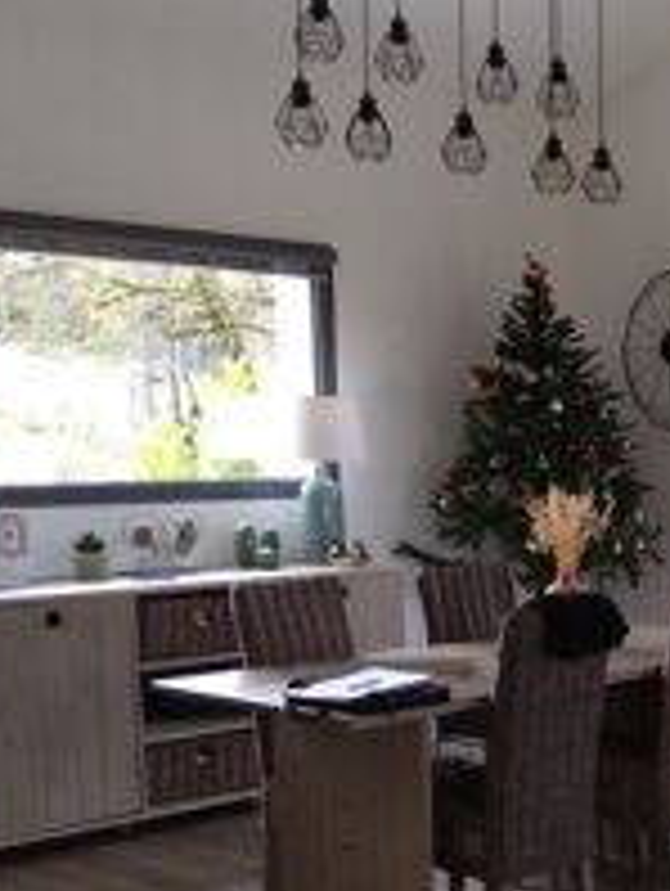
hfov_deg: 22.1
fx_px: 1622
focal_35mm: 63
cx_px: 737
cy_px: 585
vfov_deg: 30.5
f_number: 2
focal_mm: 3.08
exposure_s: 1/50
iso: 100
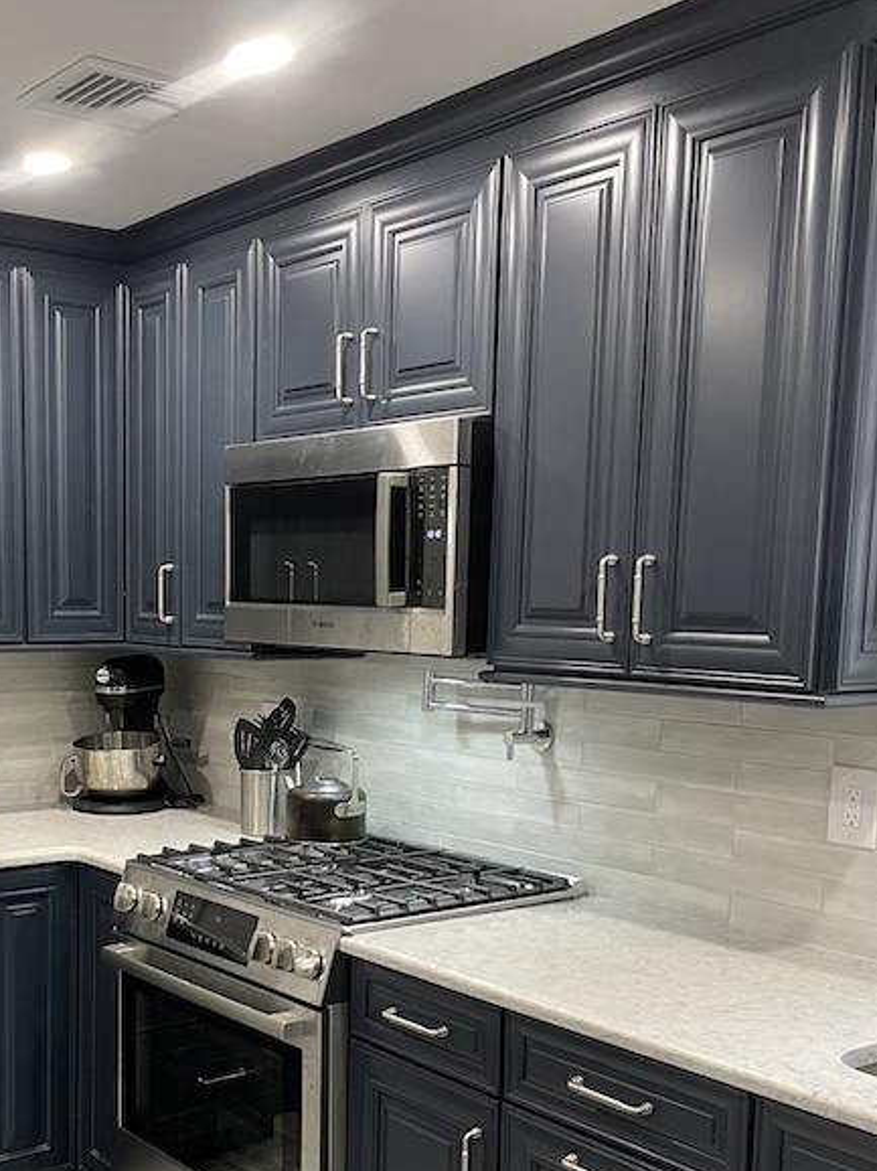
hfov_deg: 33.9
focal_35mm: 42
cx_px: 271
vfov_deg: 44.3
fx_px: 1420
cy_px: 763
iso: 200
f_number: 1.6
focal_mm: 4.2
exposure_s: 1/60
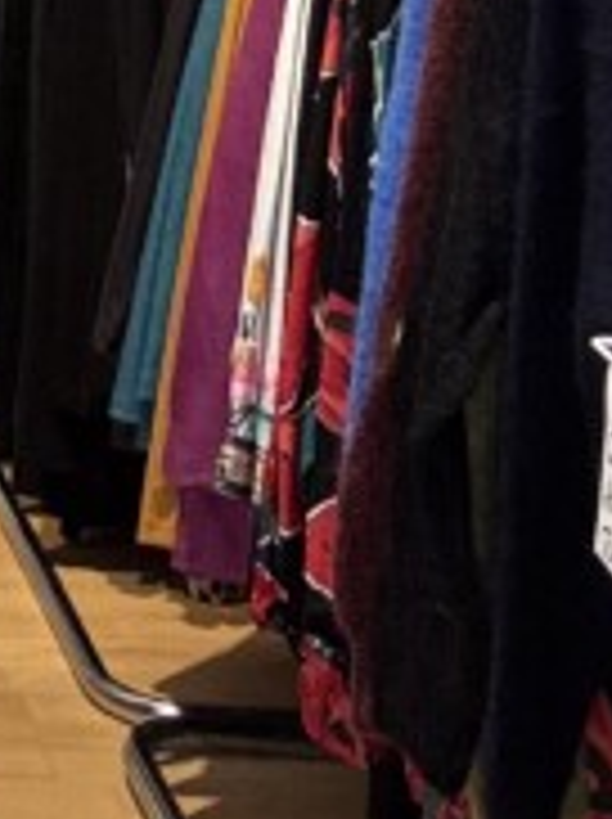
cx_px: -590
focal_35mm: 132
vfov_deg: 13.6
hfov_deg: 10.4
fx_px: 3119
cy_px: -598
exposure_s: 1/63
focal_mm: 2.69
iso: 80
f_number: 1.9
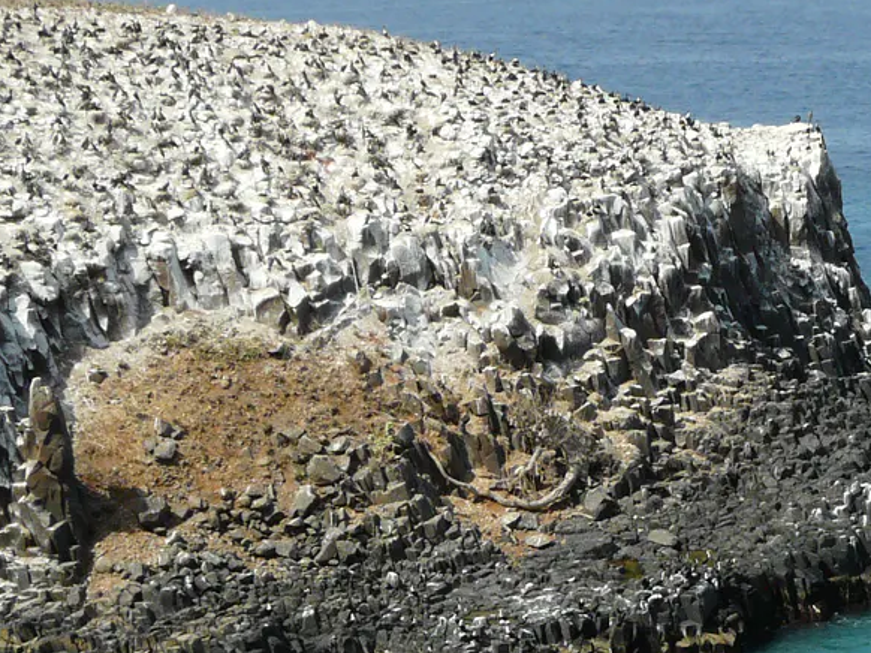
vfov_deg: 12.2
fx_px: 3043
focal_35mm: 121
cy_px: 581
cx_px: 777
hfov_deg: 16.1
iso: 100
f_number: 5.6
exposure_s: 1/400
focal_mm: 7.2
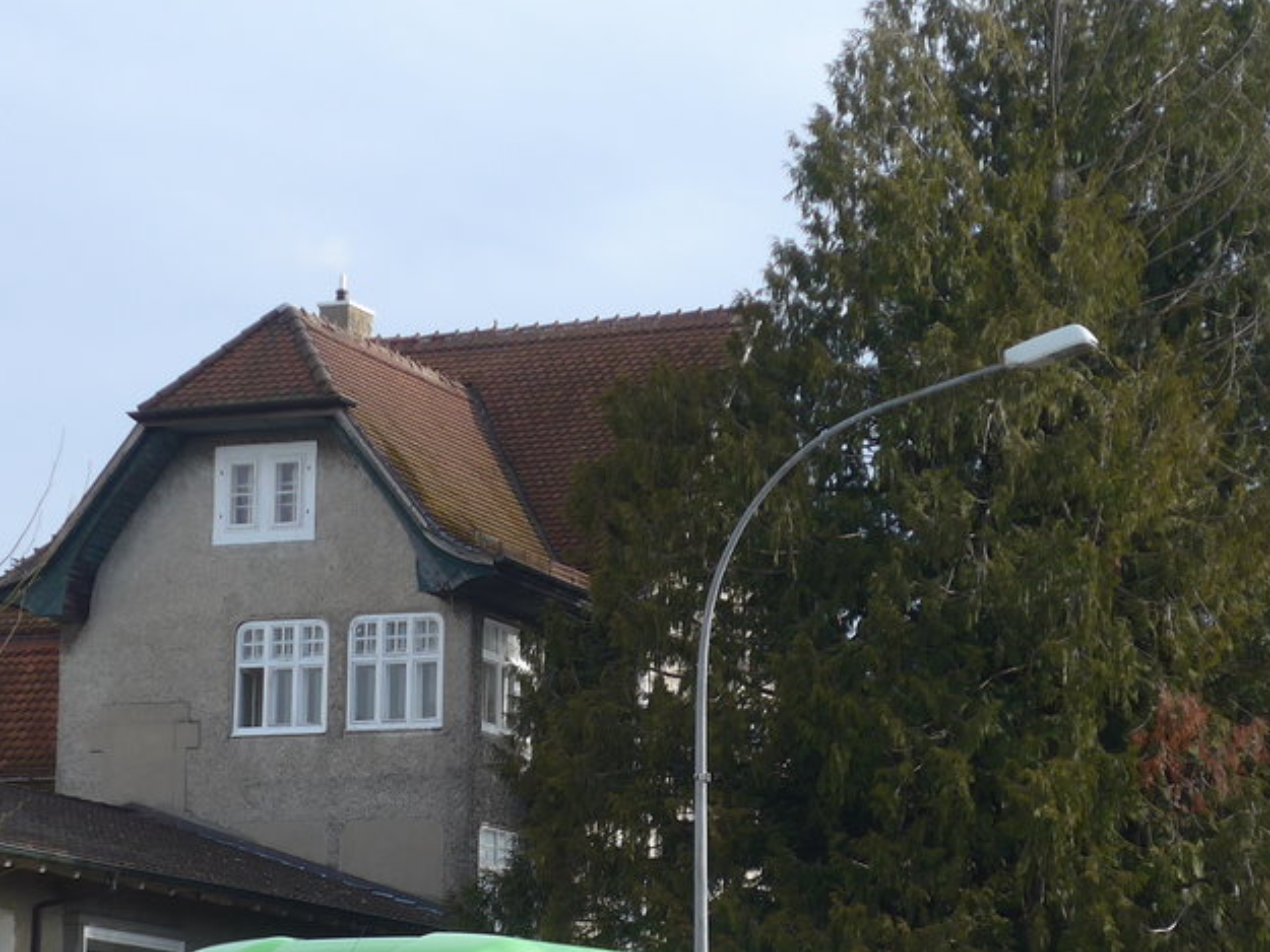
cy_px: 877
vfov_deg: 12.4
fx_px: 4367
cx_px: 520
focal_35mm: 119
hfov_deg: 16.5
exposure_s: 1/500
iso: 80
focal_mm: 12.7
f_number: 3.7
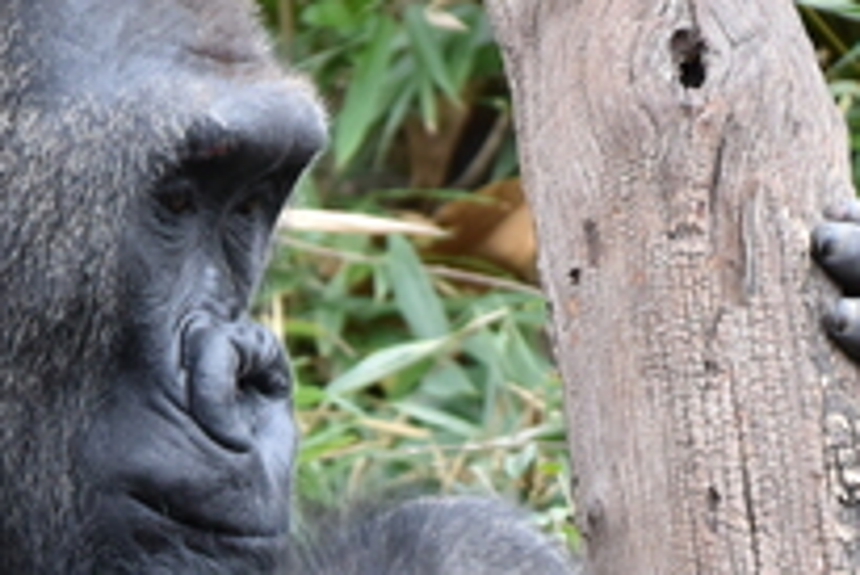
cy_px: 1074
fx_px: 25339
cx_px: 210
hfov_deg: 1.9
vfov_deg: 1.3
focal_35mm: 1060
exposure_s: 1/400
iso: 1400
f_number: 5
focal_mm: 170
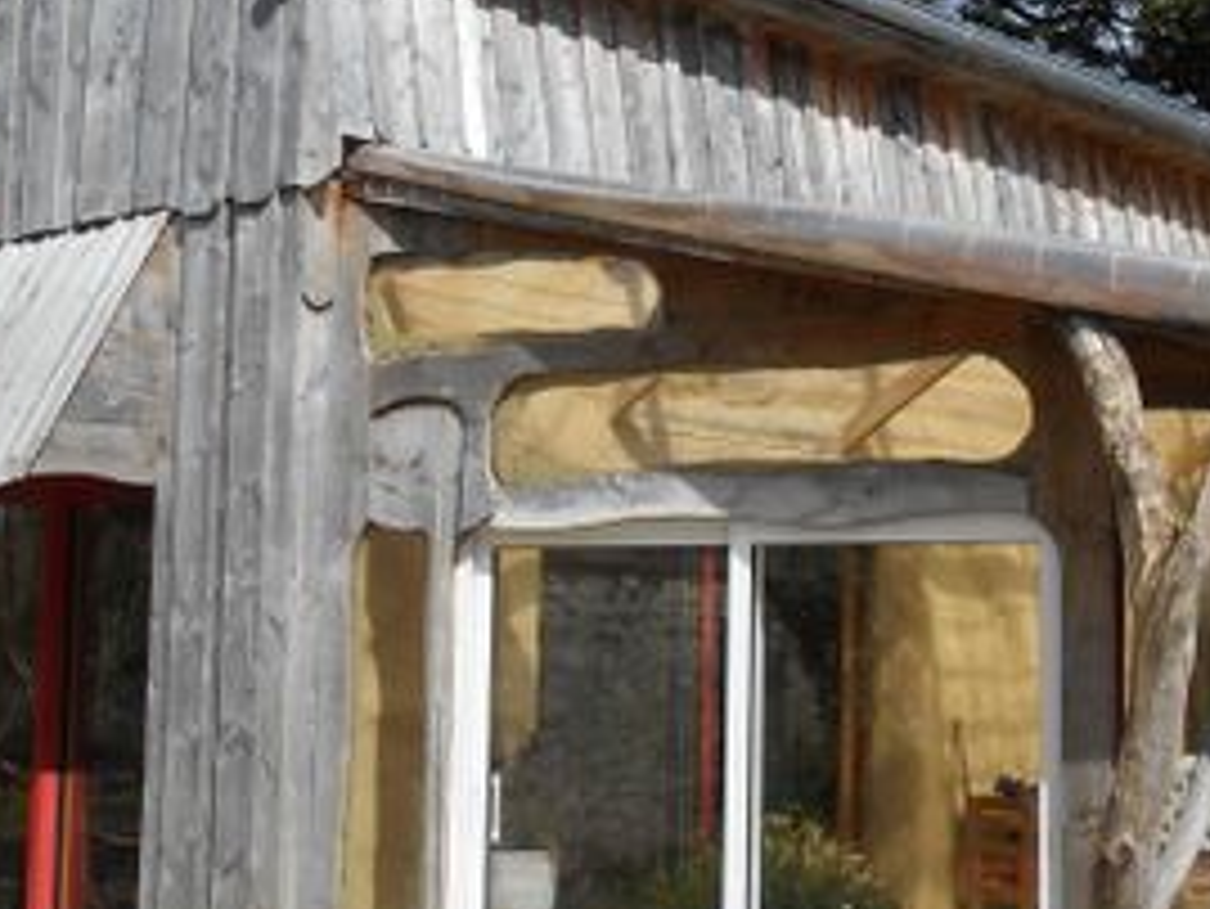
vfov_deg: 25.2
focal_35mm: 58
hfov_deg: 33.2
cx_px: 567
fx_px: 2028
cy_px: 405
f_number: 3.2
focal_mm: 4.6
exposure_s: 1/1000
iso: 80
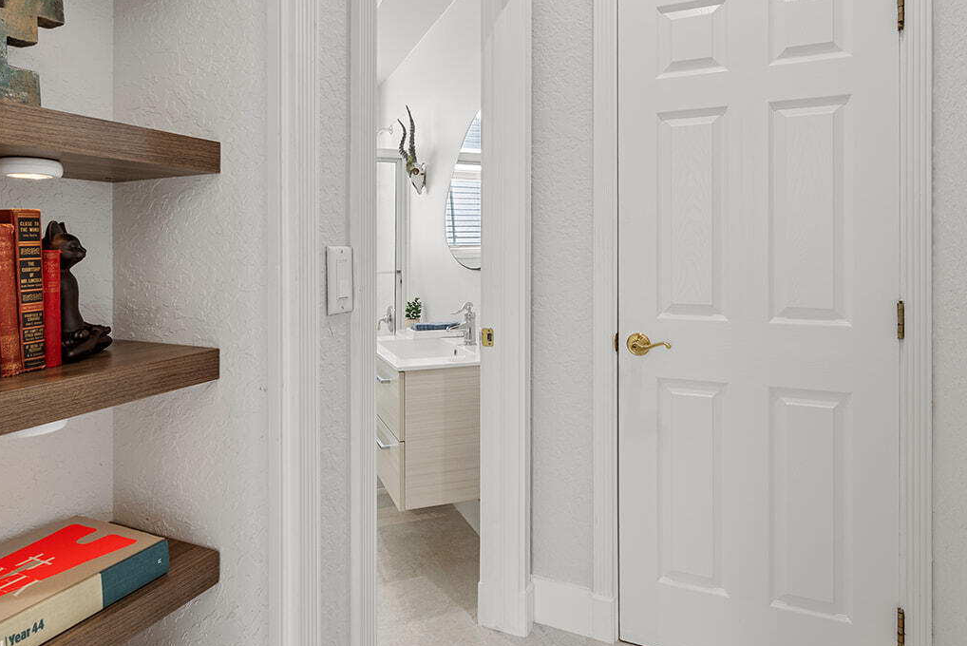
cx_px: 465
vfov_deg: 56.7
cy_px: 245
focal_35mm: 22
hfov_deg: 78.5
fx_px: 591
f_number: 9
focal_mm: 14
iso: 100
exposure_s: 1/1.25
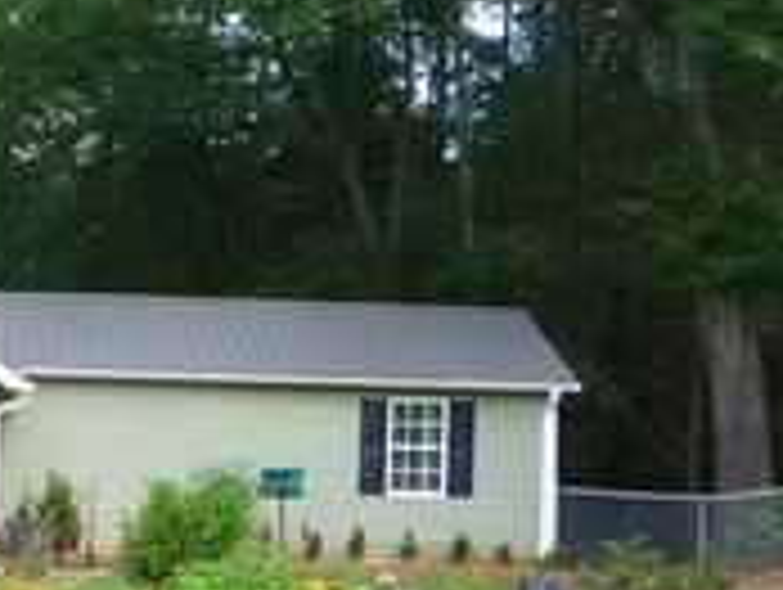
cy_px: 376
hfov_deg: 21.5
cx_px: -94
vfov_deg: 17.2
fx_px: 1948
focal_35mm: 86
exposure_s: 1/100
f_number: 3.3
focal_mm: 5.2
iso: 100
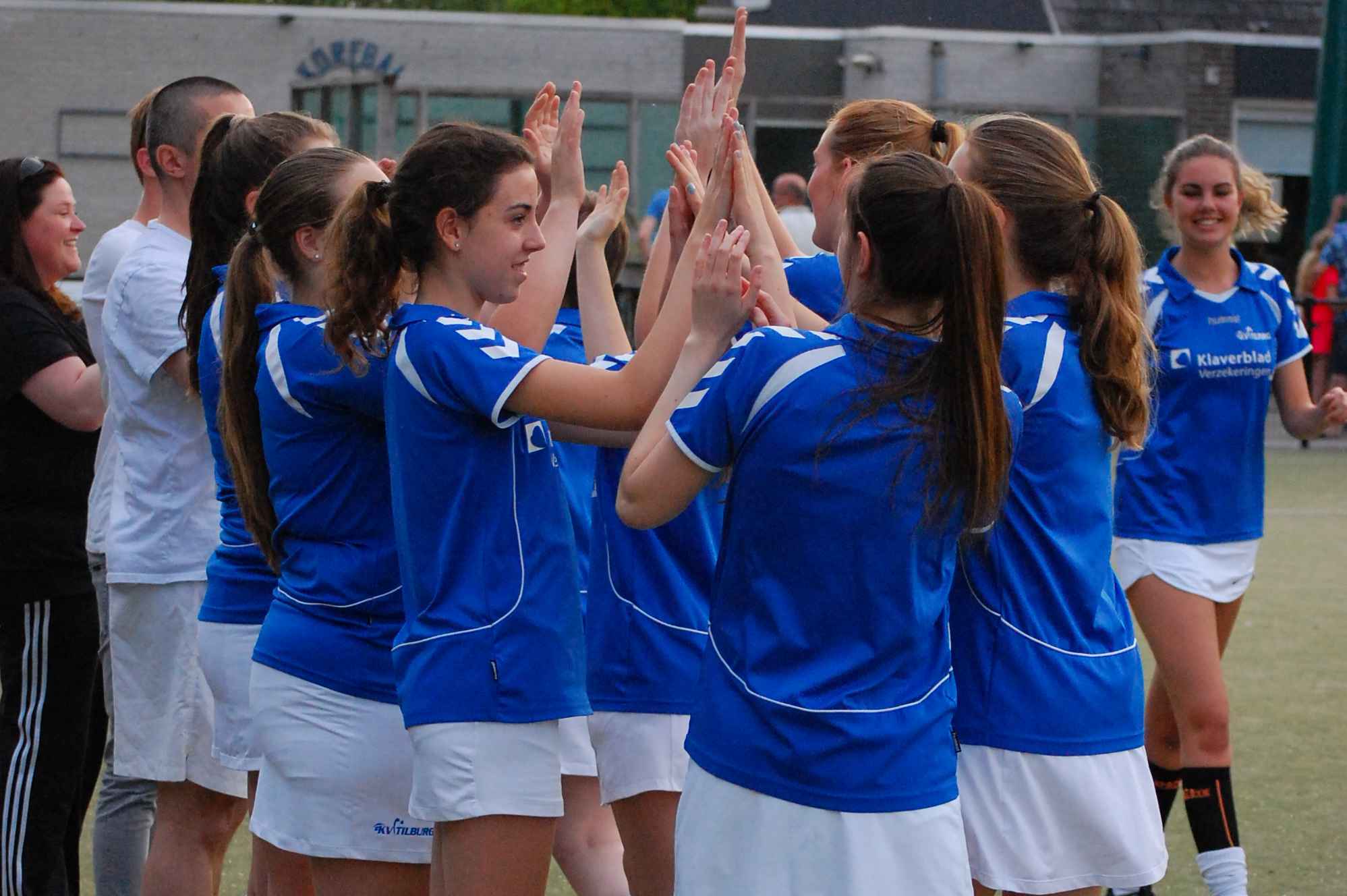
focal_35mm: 82
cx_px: 674
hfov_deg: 24.6
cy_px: 448
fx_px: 3084
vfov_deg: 16.5
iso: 1600
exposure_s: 1/2000
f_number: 4
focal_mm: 55
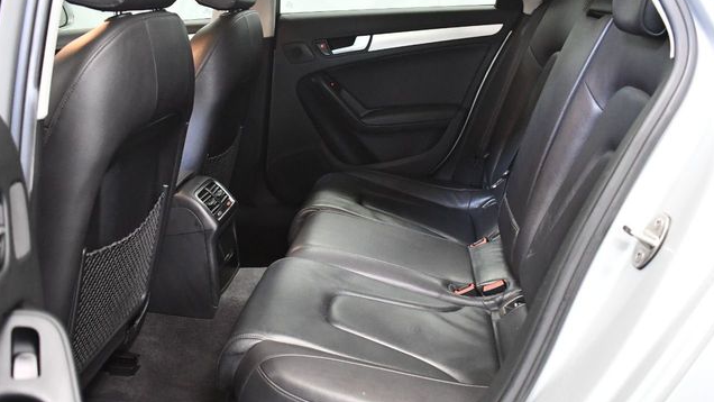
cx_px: 357
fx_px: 720
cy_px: 215
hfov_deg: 52.8
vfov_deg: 31.2
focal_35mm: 38
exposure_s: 1/60
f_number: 3.5
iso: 4000
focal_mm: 18
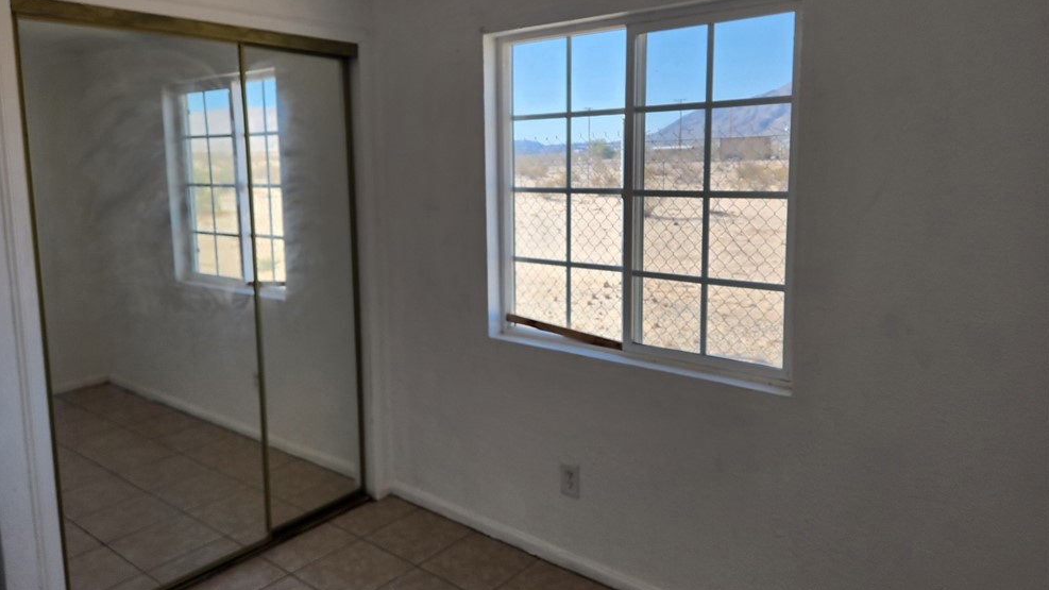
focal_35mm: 26
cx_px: 508
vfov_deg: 44.3
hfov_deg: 71.9
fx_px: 723
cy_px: 252
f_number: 1.8
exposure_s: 1/234
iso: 20
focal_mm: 5.4
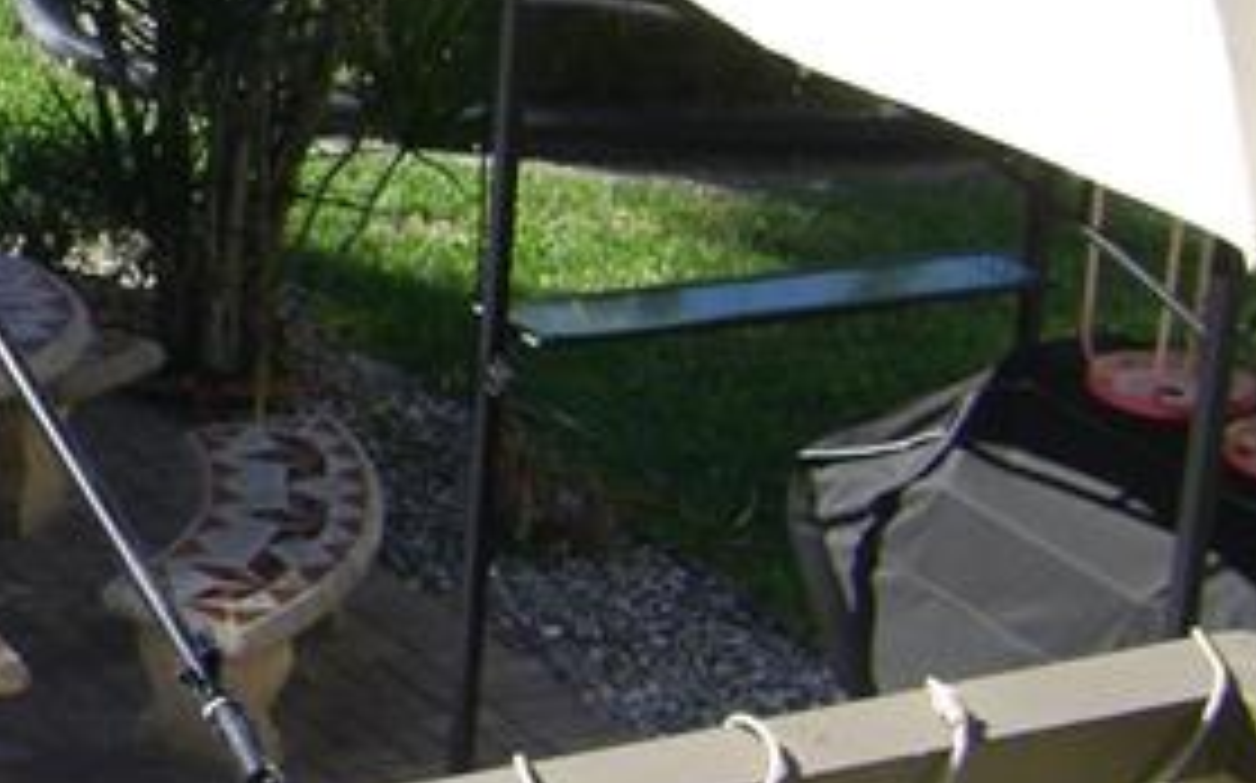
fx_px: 5063
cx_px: -401
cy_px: 324
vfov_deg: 8.8
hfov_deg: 13.6
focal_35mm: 148
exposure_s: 1/125
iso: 64
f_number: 7
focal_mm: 6.3
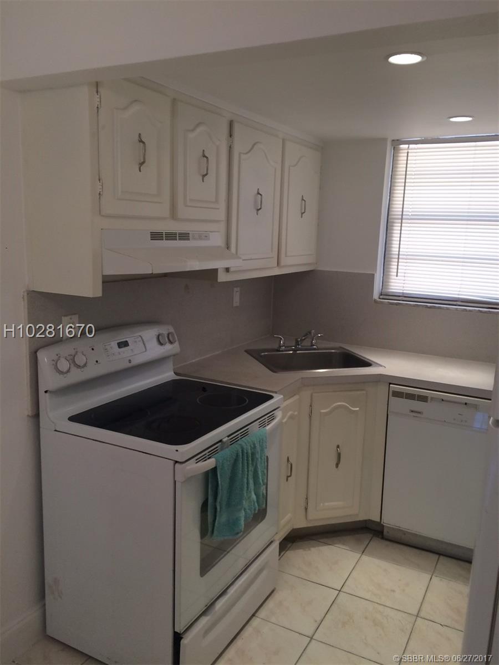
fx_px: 557
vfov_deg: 61.7
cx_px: 250
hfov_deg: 48.2
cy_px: 332
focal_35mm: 29
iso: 32
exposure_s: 1/40
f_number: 2.2
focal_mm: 4.15
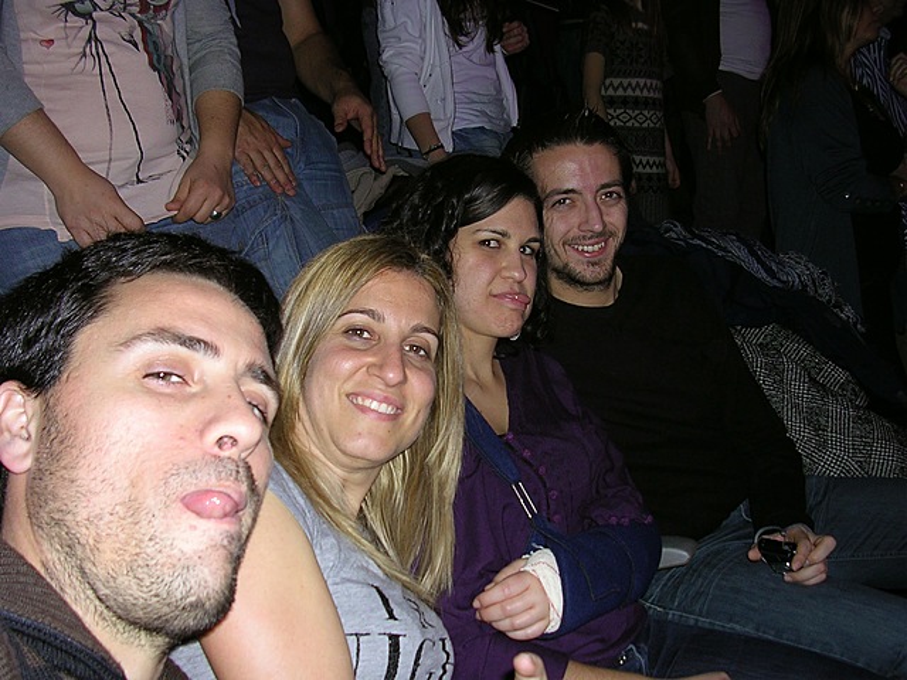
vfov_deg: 37.7
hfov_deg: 49.0
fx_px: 996
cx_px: 454
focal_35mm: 38
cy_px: 340
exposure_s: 1/60.1
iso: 50
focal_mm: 5.8
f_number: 2.8
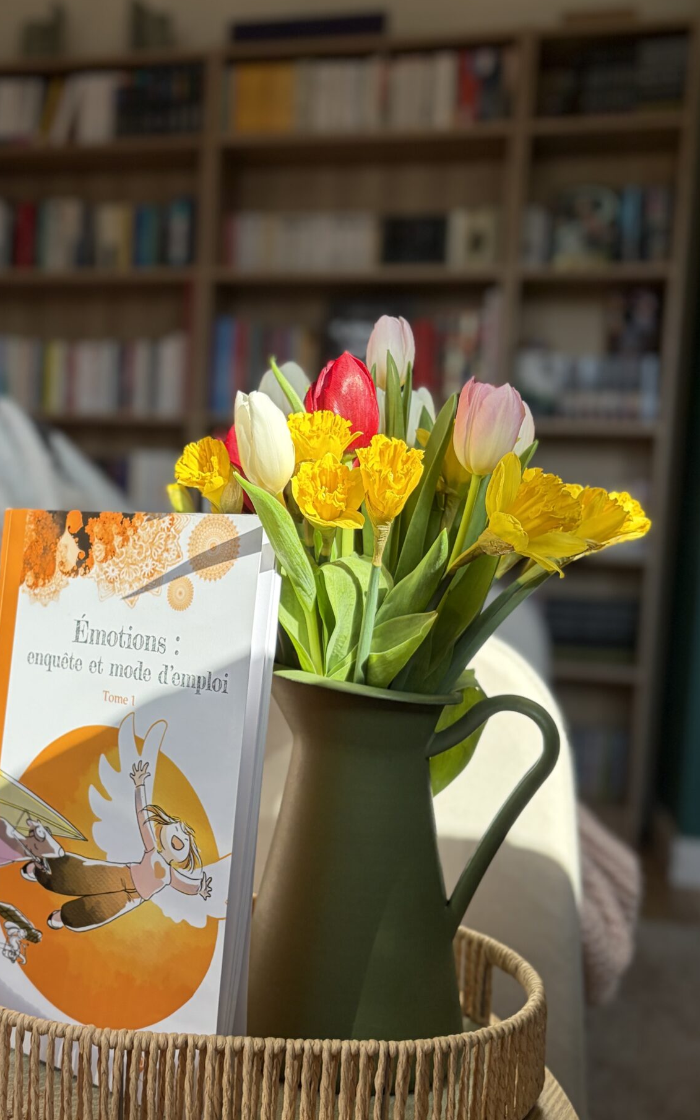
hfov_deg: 32.3
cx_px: 191
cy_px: 625
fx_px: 1190
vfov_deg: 50.3
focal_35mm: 39
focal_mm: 5.96
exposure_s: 1/801
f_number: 1.6
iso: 64
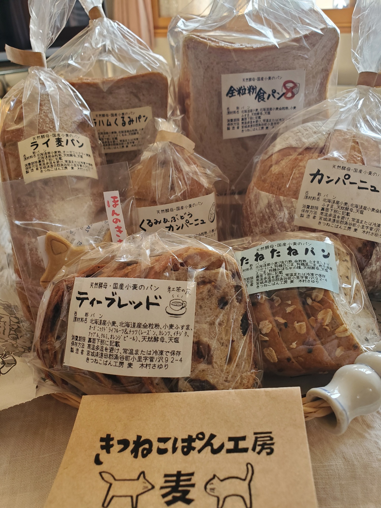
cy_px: 254
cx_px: 190
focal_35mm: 26
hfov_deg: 53.1
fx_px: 382
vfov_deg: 67.3
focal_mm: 4.3
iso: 125
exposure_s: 1/100
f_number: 2.4
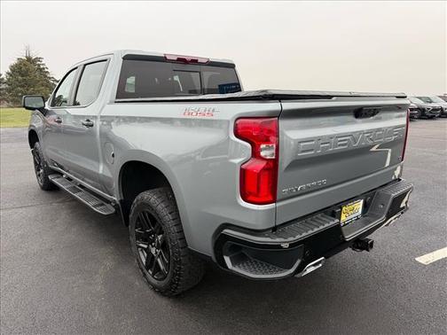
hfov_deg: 71.6
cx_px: 224
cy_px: 168
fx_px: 310
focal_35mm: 24
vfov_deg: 56.8
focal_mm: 6.76
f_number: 1.78
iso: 64
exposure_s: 1/202
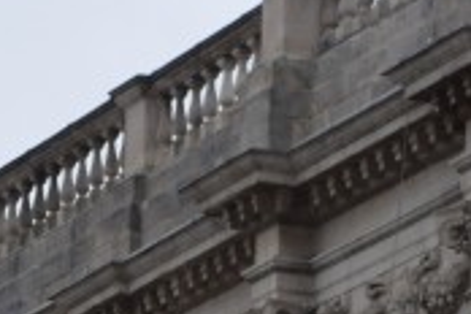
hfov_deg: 4.2
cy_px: 885
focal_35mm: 486
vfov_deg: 2.8
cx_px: -233
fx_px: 6357
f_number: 8
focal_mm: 55
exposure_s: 1/250
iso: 400
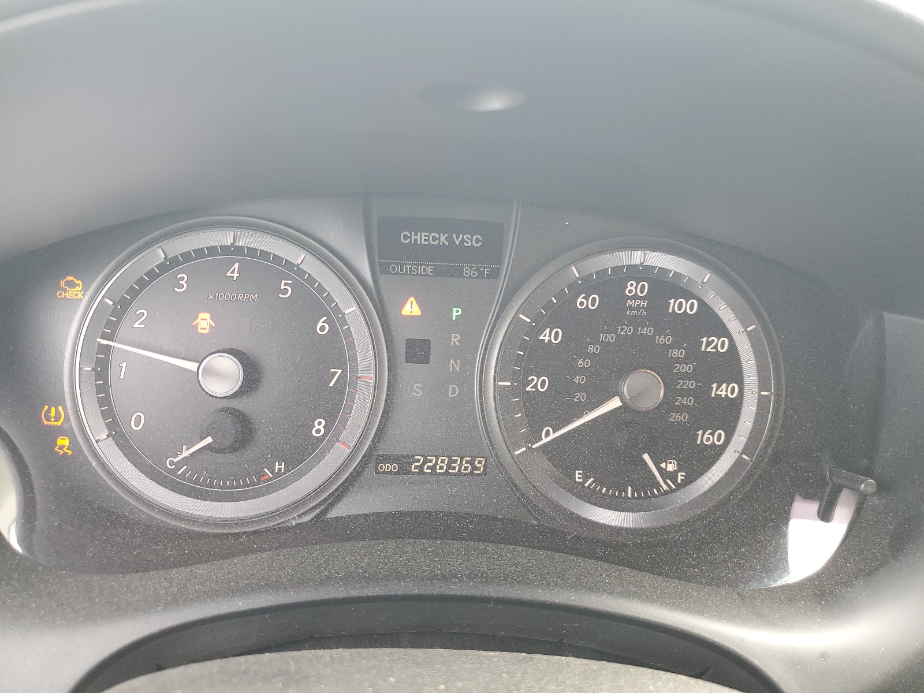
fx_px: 694
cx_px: 462
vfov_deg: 53.1
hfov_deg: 67.3
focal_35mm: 26
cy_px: 346
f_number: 1.5
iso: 116
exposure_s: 1/60.2
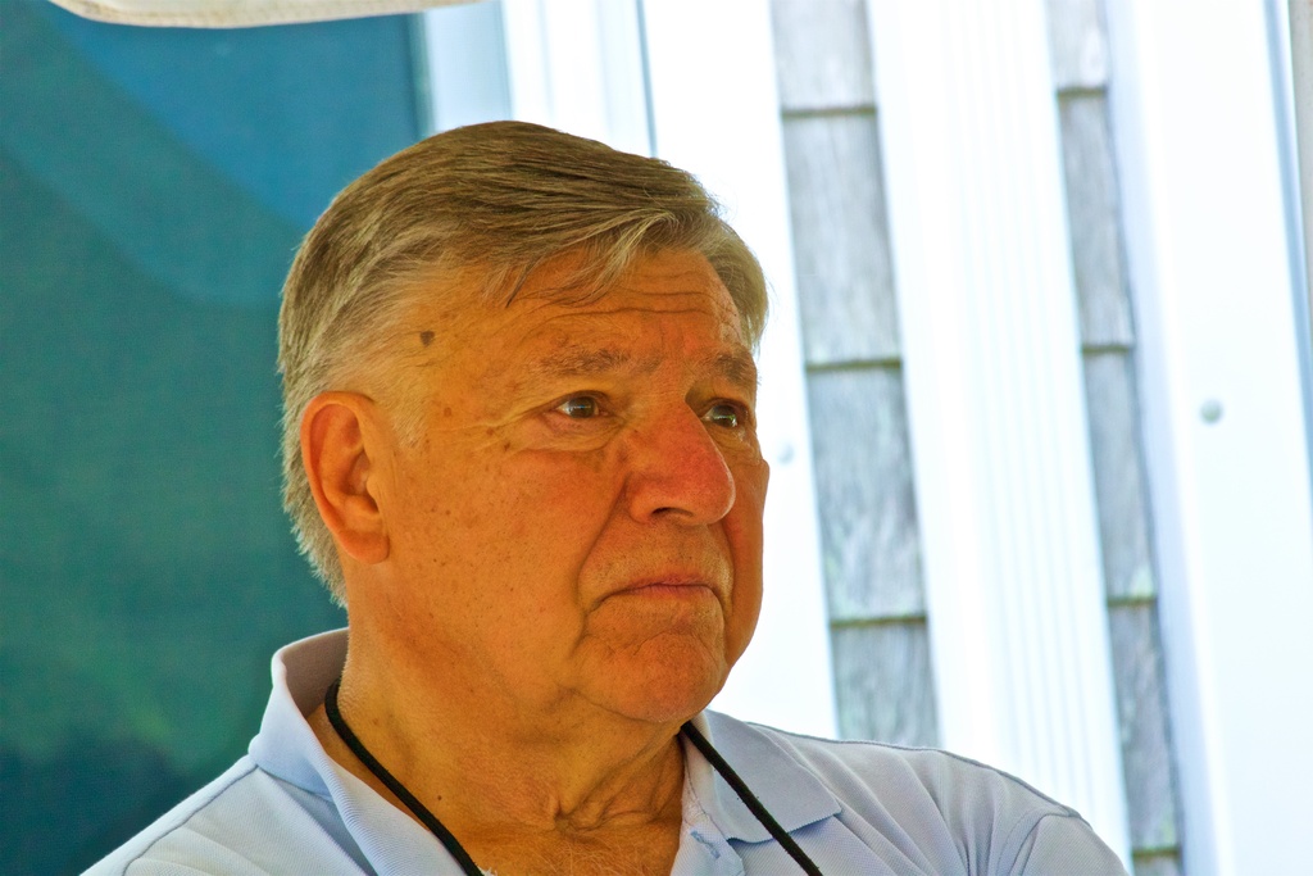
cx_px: 656
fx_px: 20462
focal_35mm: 561
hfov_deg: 3.7
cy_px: 438
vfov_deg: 2.5
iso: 640
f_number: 5.6
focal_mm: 208
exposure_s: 1/250
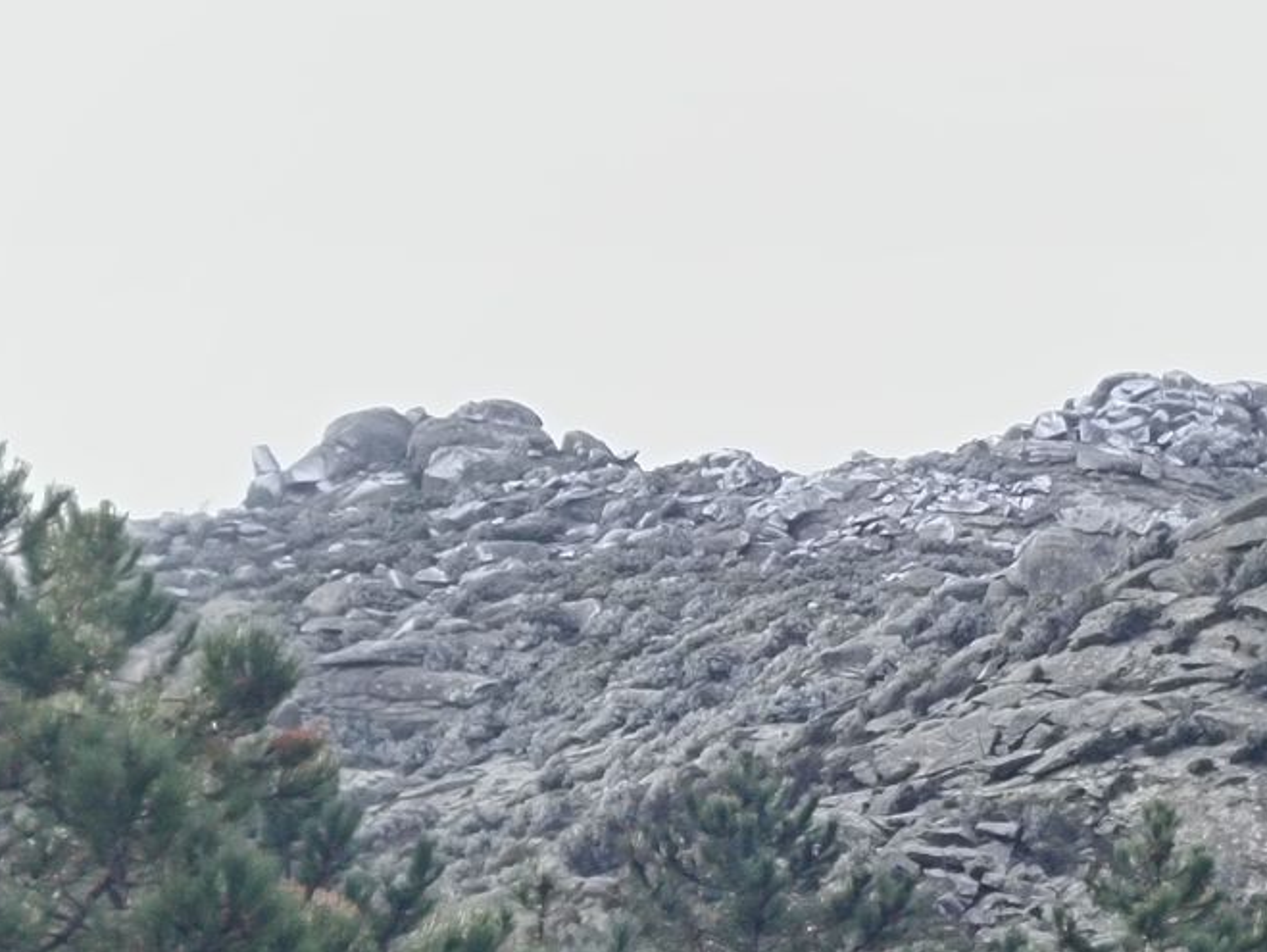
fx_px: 7398
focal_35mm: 202
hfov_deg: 9.8
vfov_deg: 7.4
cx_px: 763
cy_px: 588
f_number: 1.75
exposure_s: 1/158
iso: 100
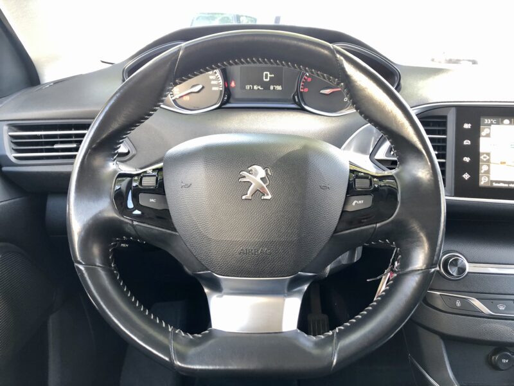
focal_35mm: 28
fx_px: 416
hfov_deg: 63.4
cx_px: 257
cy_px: 193
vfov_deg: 49.7
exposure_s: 1/17
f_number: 1.8
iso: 40
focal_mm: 3.99
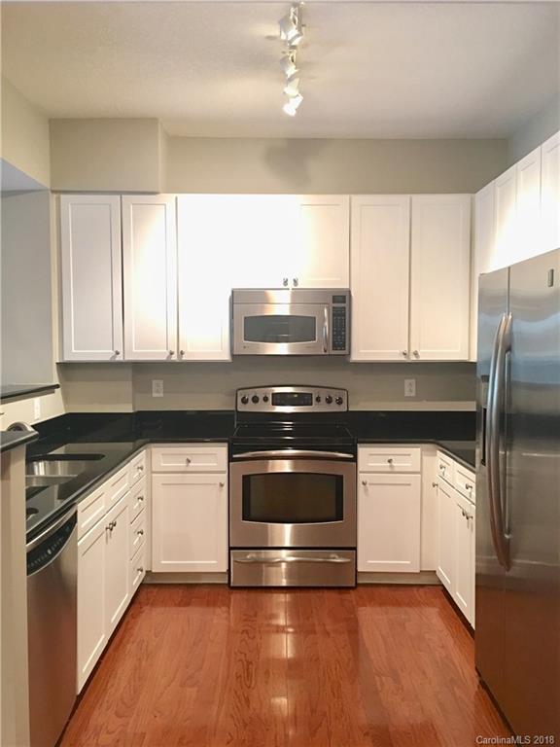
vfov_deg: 61.7
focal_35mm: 29
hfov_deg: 48.2
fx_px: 626
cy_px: 374
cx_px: 280
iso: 125
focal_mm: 4.15
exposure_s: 1/15
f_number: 2.2
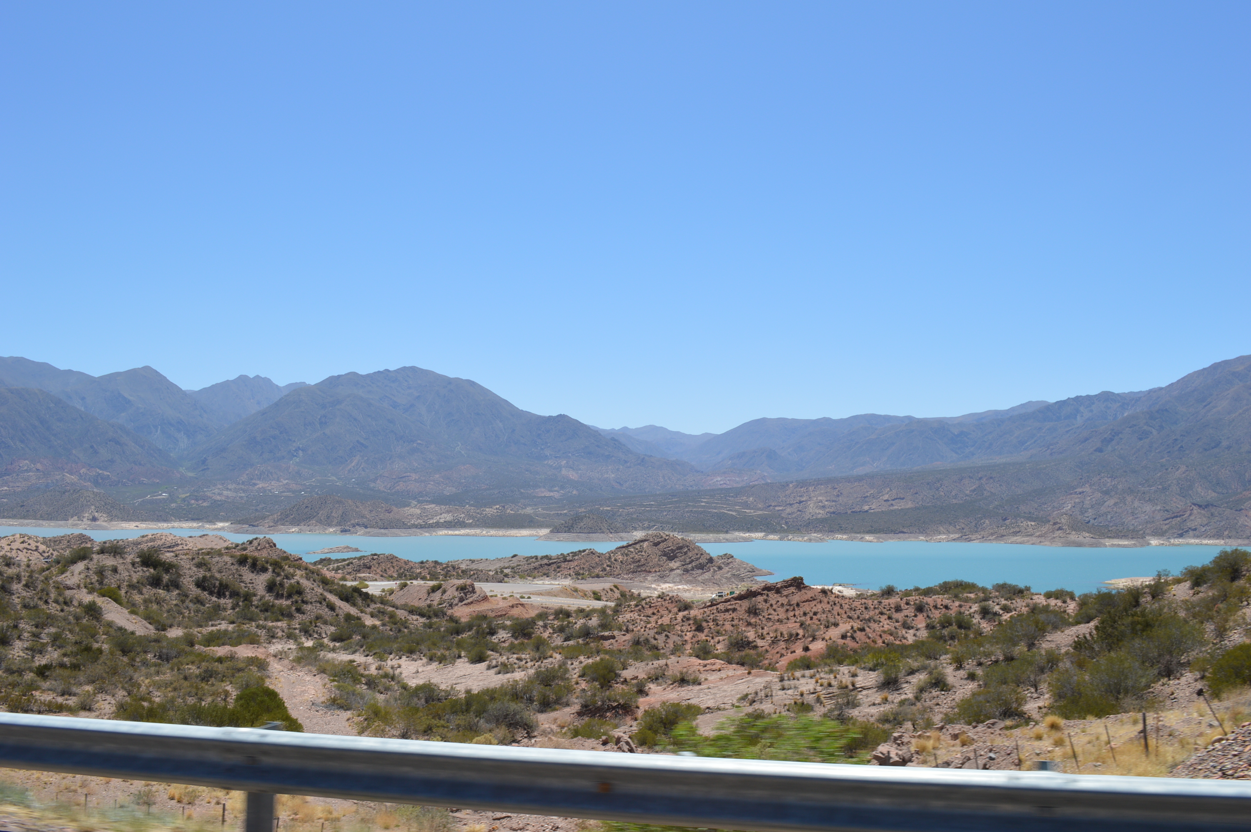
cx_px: 626
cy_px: 416
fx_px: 1146
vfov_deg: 39.9
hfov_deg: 57.3
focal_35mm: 33
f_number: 8
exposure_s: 1/250
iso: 100
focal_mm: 22
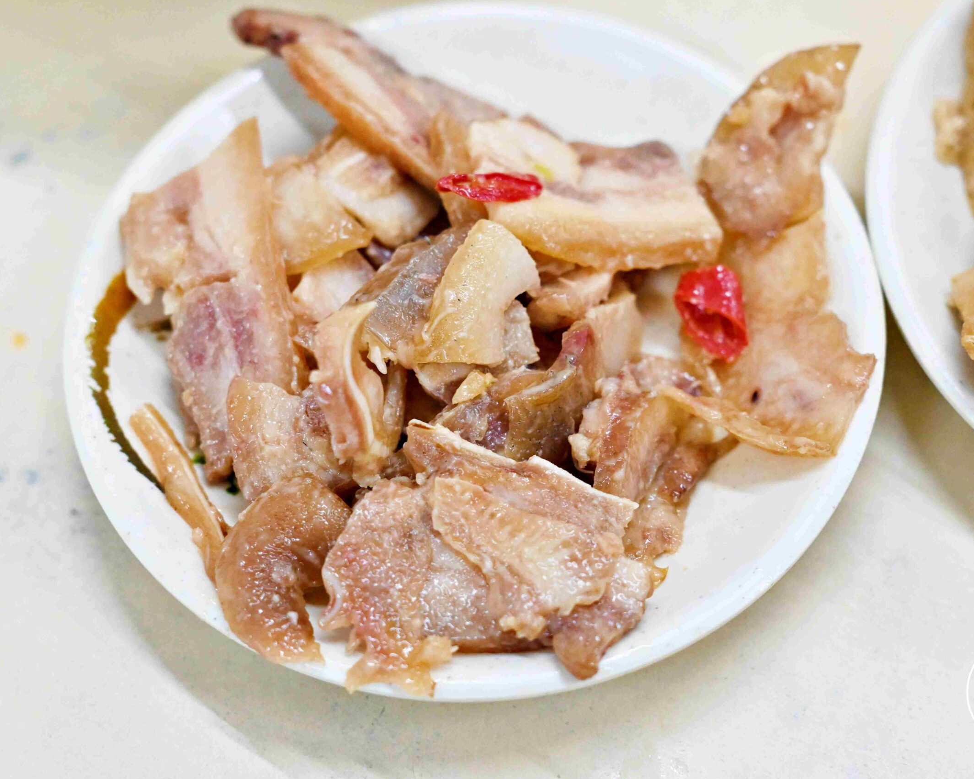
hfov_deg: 22.5
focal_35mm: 85
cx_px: 514
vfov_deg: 18.1
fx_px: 2450
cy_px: 390
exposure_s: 1/200
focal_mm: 50
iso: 1250
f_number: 3.2
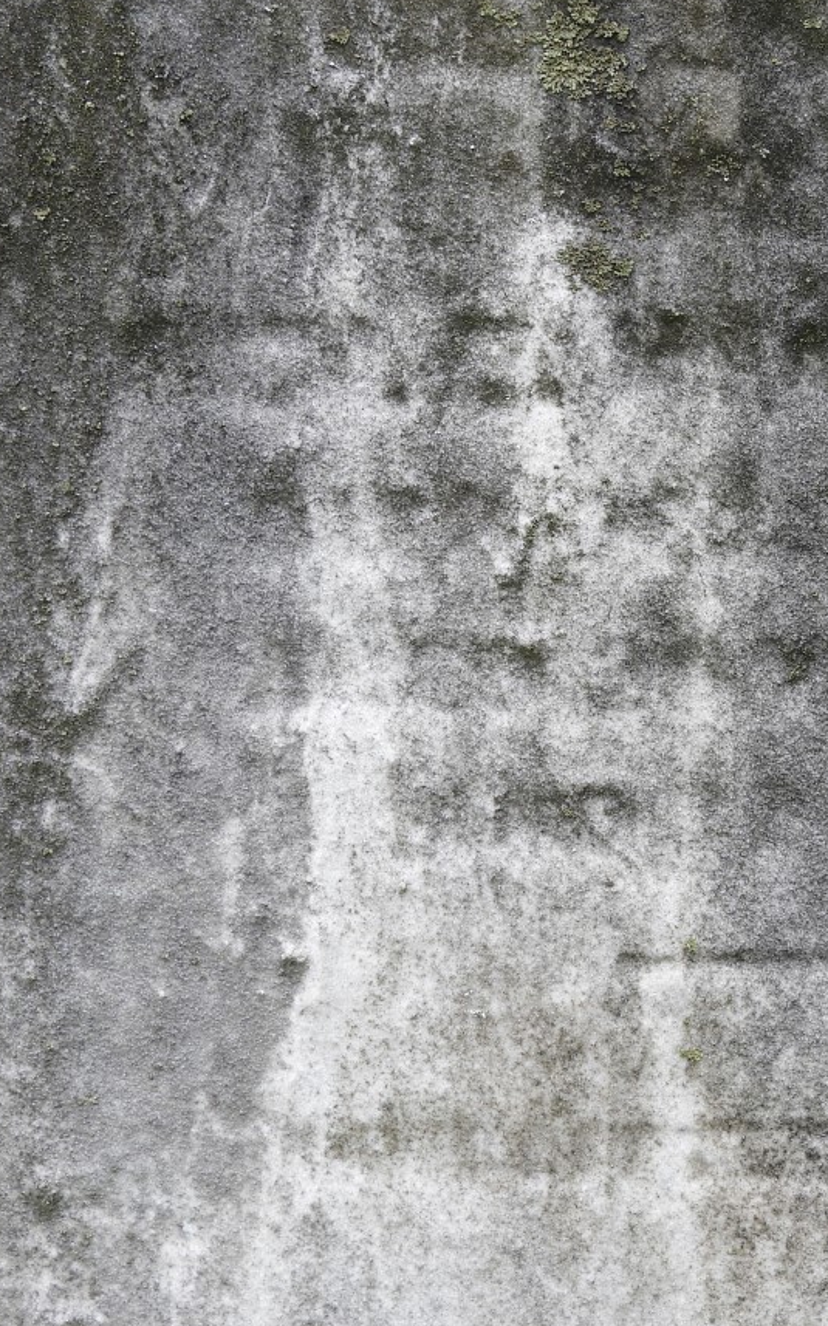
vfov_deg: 21.2
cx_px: 746
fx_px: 3541
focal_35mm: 98
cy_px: 517
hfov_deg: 13.2
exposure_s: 1/50
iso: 100
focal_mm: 9.9
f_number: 4
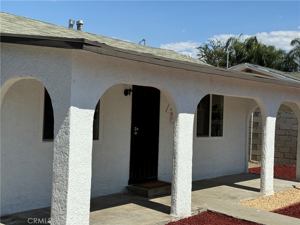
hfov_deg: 39.7
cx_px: 150
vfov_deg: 30.3
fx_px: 416
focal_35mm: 48
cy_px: 112
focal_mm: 6.76
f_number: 1.78
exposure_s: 1/5376
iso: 64
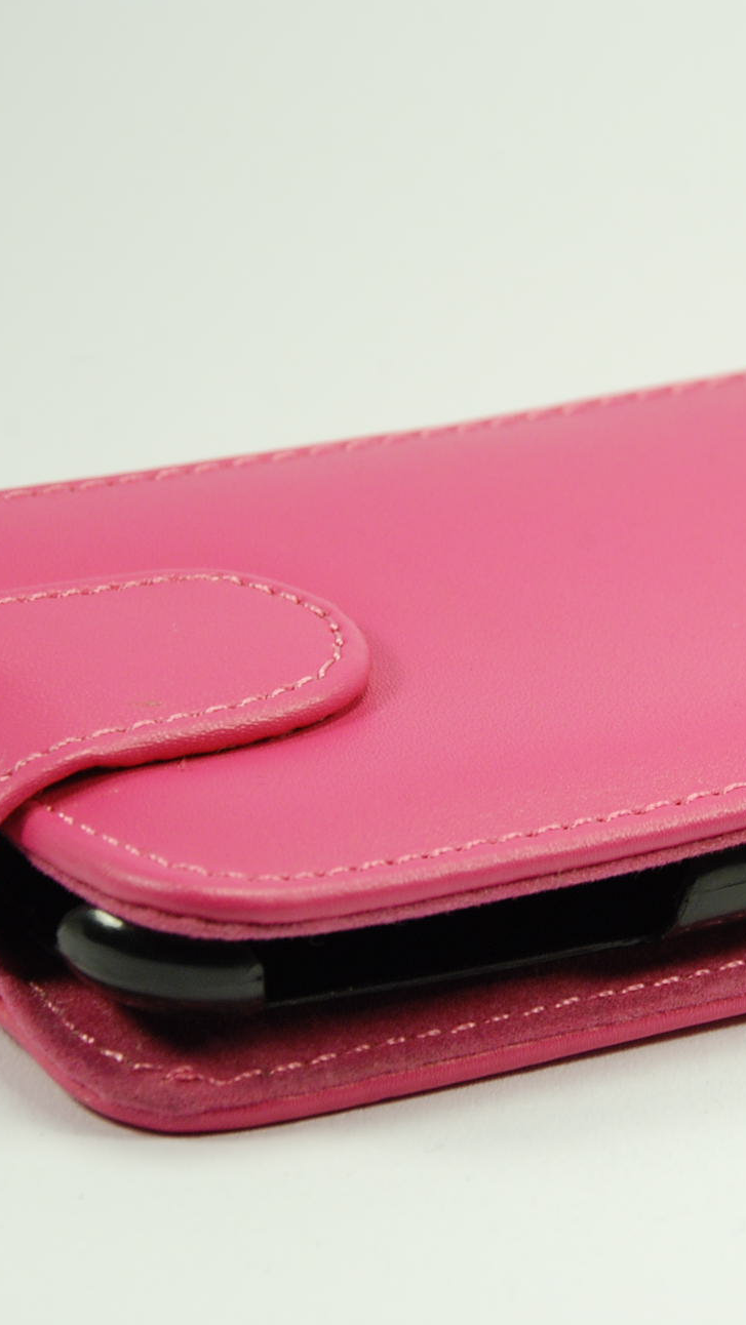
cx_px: 669
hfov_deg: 7.3
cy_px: 662
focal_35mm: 165
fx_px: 5801
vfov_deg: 13.0
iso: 400
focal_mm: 70
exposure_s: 1/30
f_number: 13
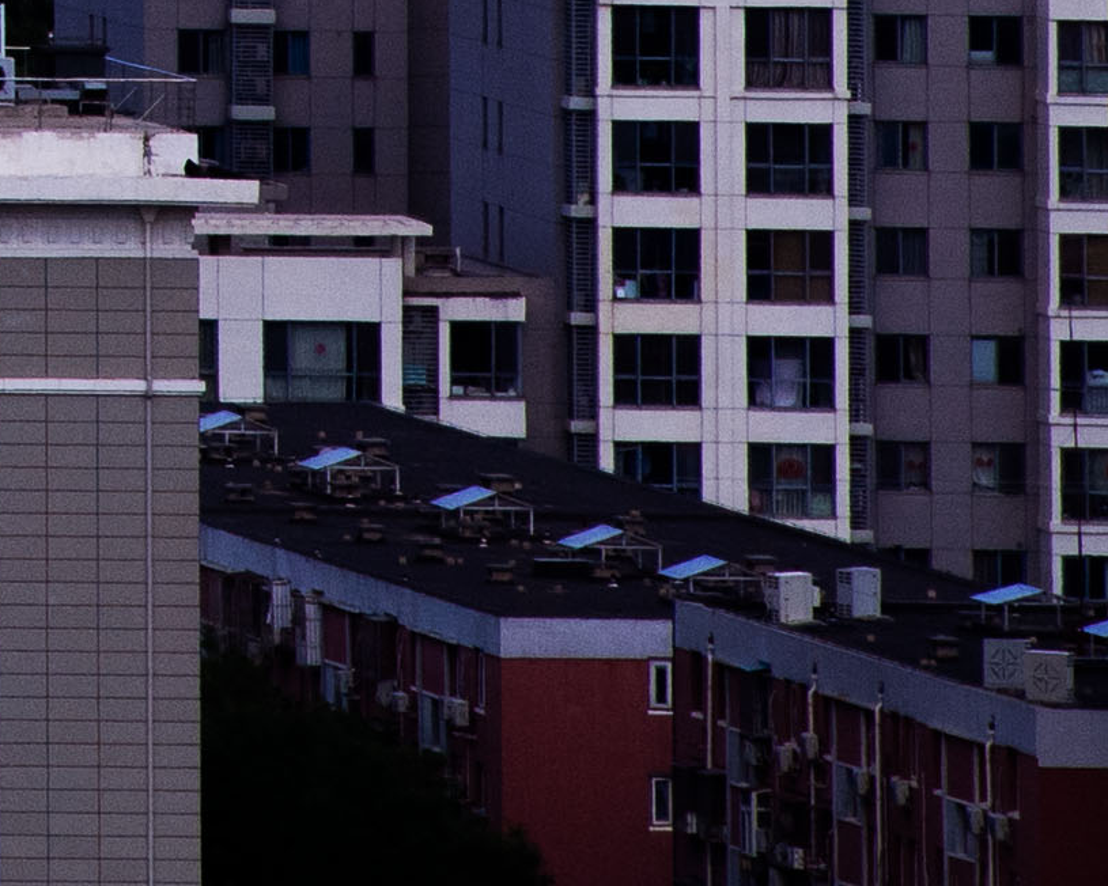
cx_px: -1956
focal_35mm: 1283
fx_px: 42073
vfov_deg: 1.2
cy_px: -1593
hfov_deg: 1.5
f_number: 8
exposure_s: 1/2500
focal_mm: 200
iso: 800
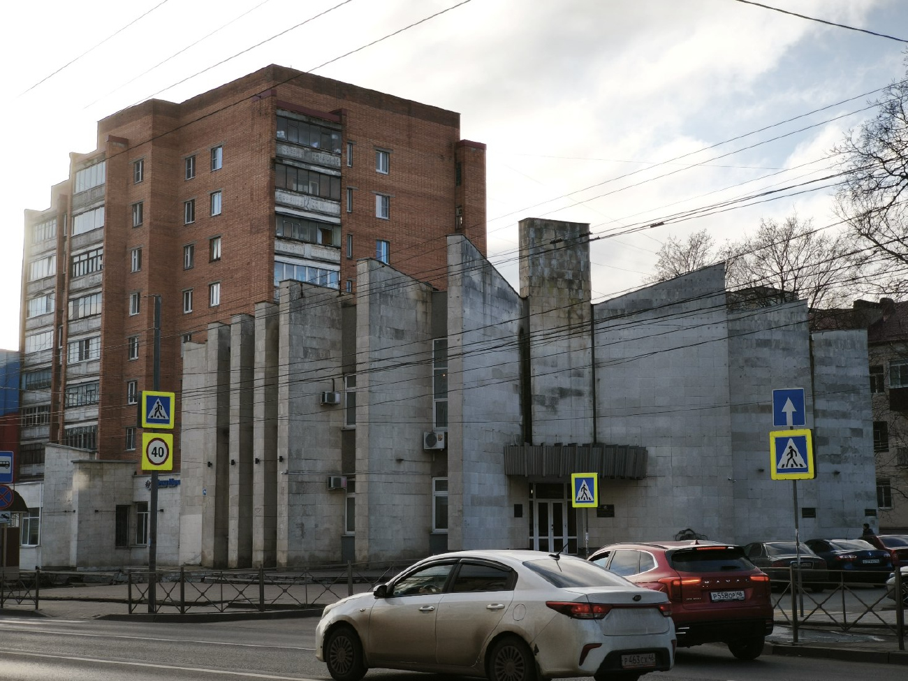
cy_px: 340
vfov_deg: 29.1
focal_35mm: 50
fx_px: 1312
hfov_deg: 38.2
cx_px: 454
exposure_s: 1/600
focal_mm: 7.1
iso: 50
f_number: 1.9
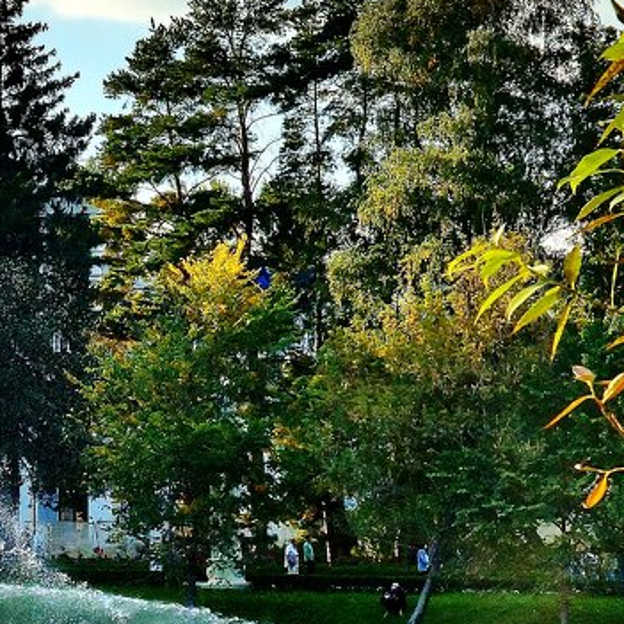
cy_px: 540
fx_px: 3549
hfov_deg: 9.7
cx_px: -389
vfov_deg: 10.0
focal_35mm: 174
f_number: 11
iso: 400
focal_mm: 40
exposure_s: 1/400
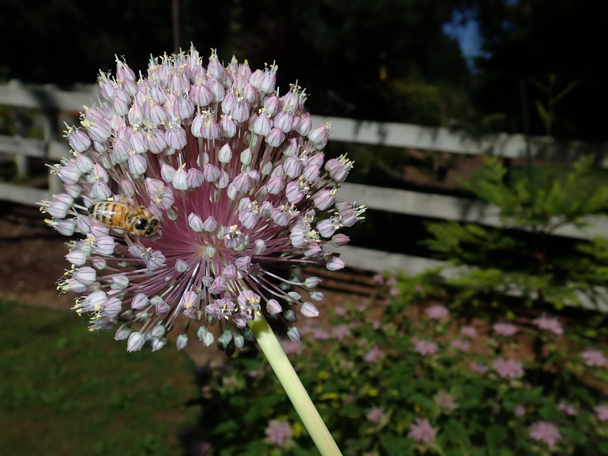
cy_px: 228
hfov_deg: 60.0
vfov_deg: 46.8
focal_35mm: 30
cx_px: 304
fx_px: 527
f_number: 9
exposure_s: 1/500
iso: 100
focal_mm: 5.5
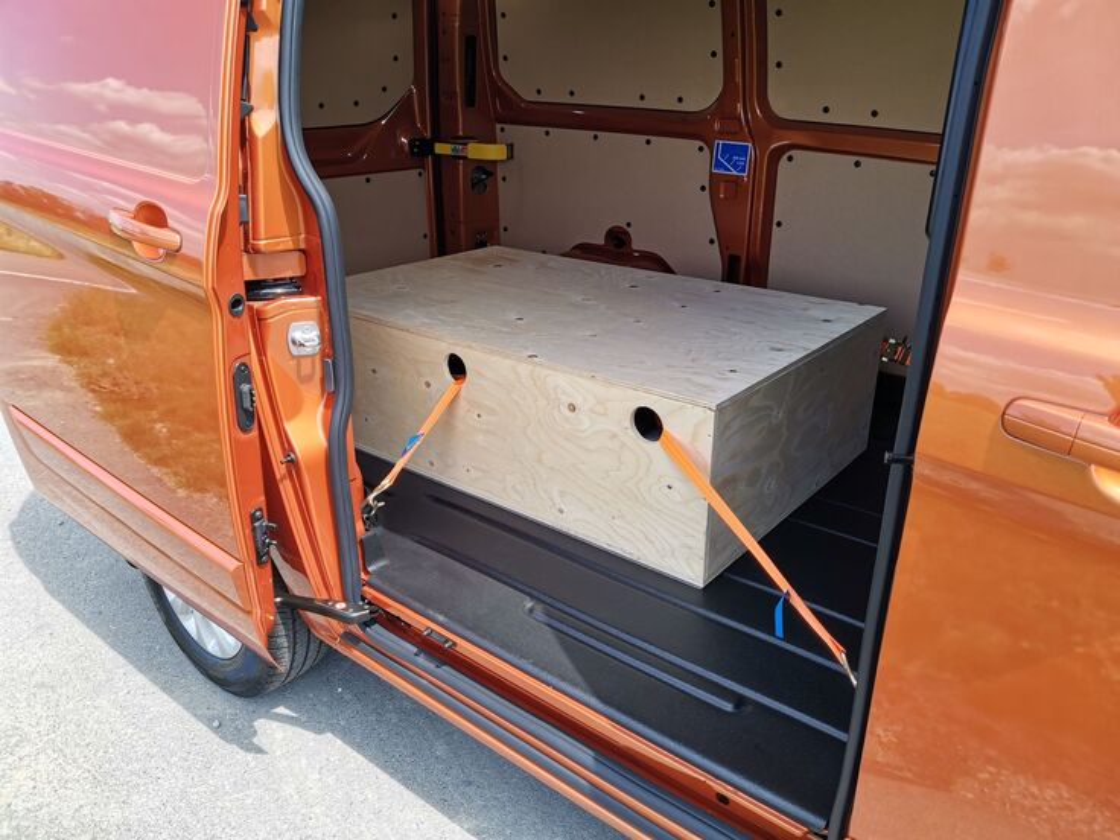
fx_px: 841
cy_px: 420
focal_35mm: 26
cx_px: 560
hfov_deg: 67.3
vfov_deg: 53.1
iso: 50
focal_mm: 4.66
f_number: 1.4
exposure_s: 1/842
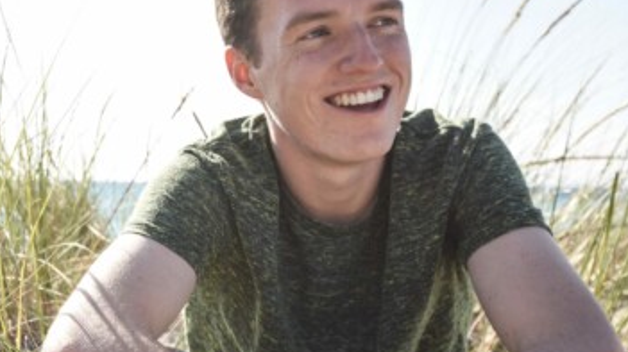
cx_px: 320
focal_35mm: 43
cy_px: 236
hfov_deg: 47.4
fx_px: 716
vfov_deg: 27.5
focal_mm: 20
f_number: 3.5
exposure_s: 1/640
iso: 100
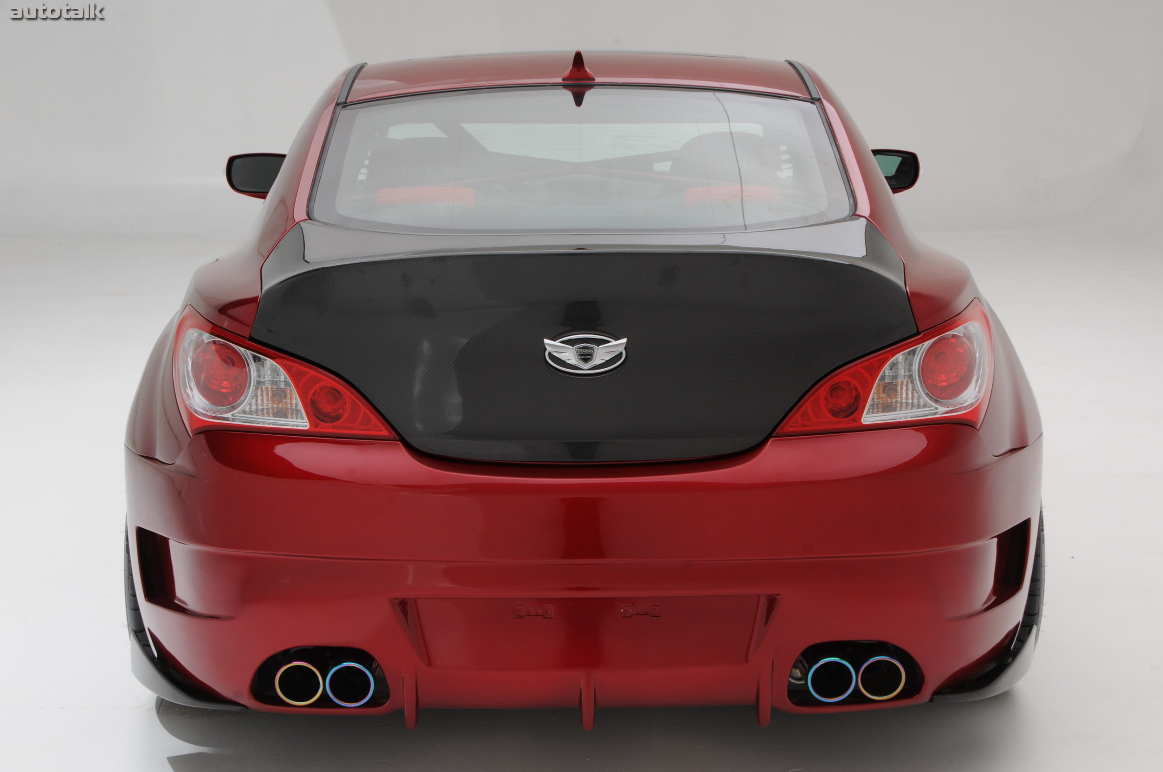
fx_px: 2033
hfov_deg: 31.9
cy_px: 386
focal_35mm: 63
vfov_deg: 21.5
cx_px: 582
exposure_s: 1/160
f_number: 13
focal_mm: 42
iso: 200
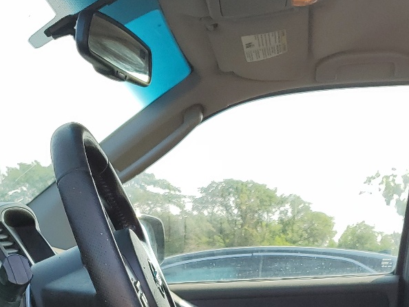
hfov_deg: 27.7
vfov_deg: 19.5
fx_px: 827
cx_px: 248
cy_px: 390
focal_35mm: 70
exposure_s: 1/667
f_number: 1.5
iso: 50
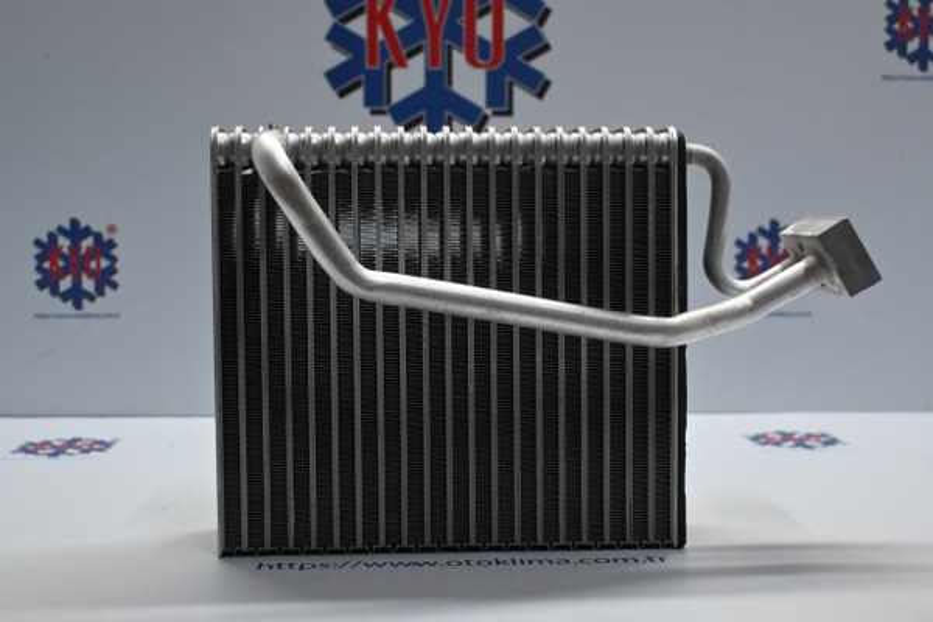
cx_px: 466
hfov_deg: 43.0
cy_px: 311
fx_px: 1186
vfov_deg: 29.4
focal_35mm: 46
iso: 1100
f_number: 4.8
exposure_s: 1/125
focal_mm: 30.5
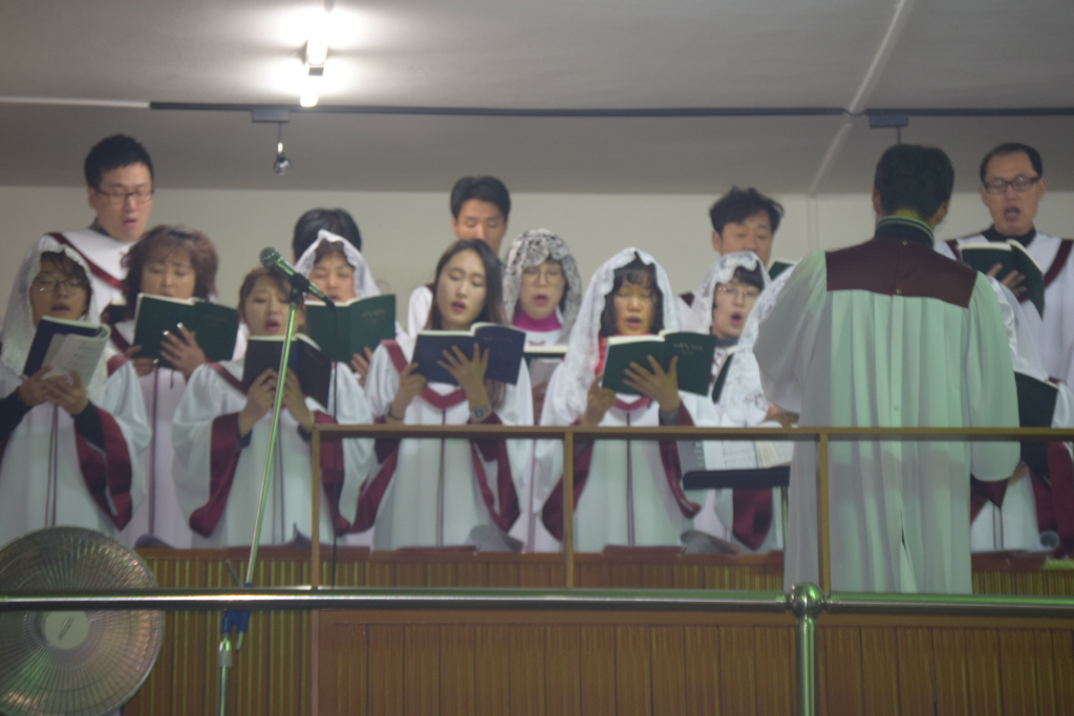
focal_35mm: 180
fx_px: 5370
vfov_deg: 7.6
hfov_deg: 11.4
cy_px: 358
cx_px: 537
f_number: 4.8
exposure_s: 1/60
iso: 560
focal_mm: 120
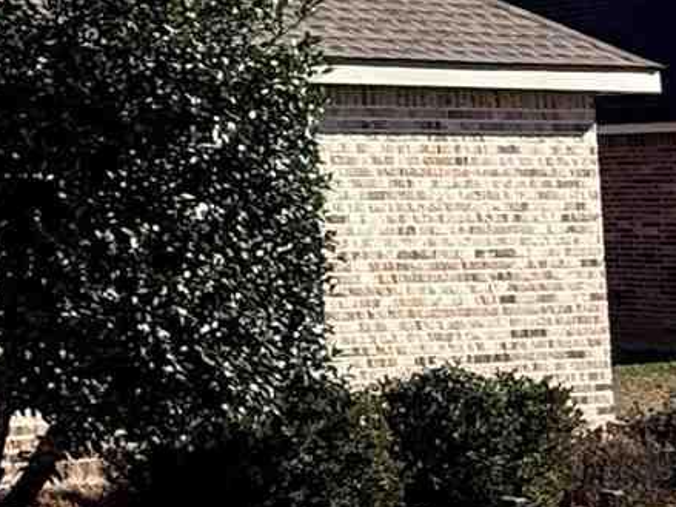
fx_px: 1913
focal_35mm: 98
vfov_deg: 14.9
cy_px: 46
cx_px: -784
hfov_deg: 15.1
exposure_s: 1/2092
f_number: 2.2
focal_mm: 2.22
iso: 50
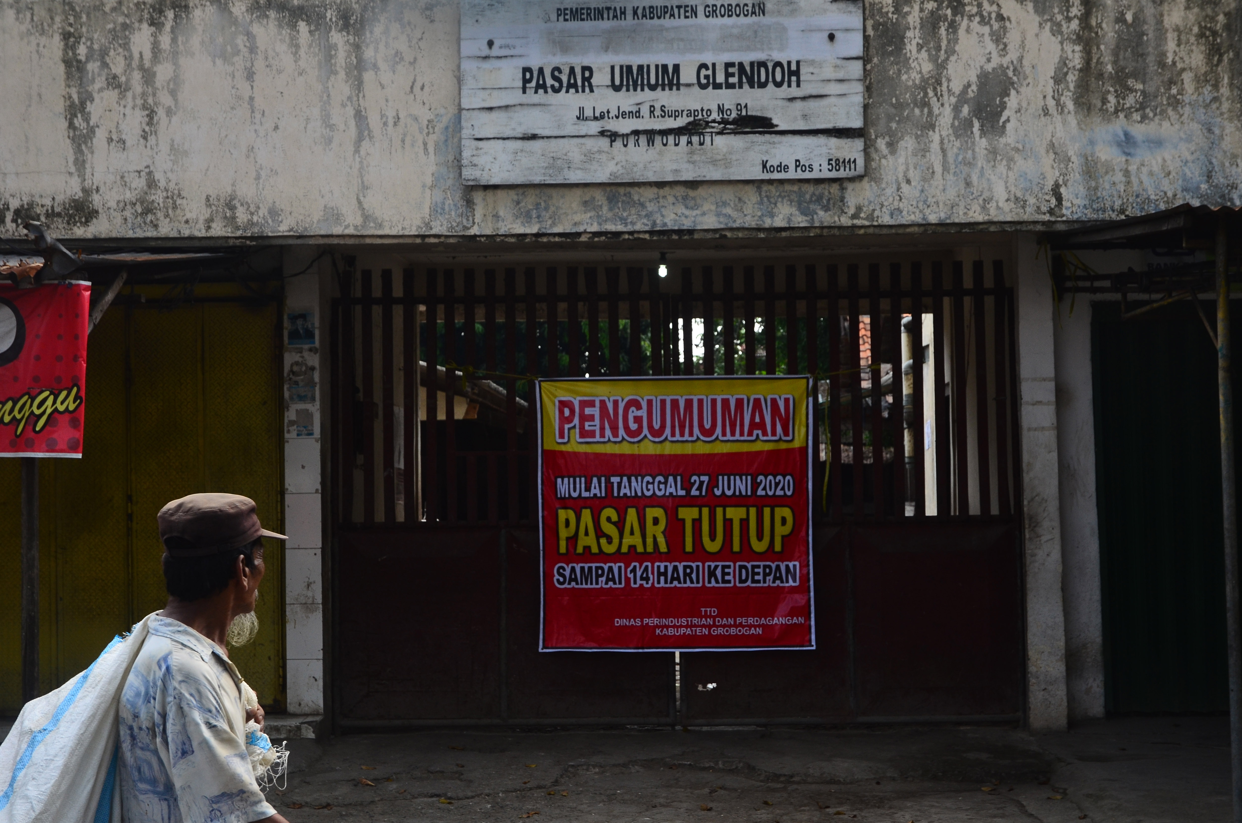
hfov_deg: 35.1
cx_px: 621
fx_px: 1962
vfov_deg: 23.7
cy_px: 412
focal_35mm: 57
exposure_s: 1/350
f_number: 6.7
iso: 200
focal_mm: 38
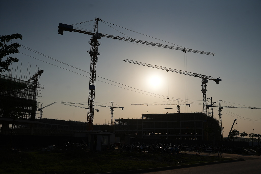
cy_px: 87
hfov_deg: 58.7
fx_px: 232
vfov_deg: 41.2
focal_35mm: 32
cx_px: 130
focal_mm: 32
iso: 200
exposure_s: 1/8000
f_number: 5.6
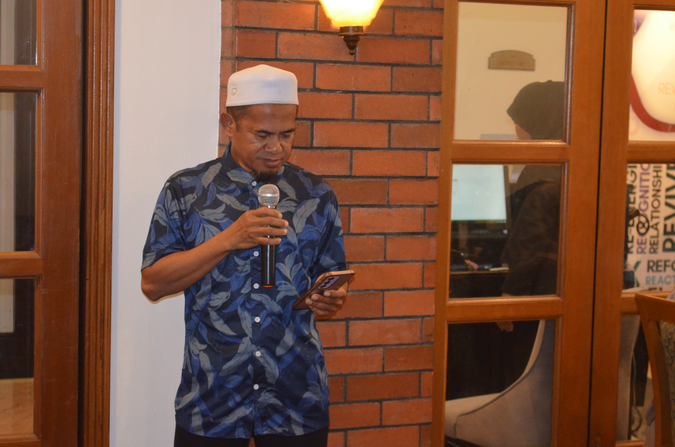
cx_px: 338
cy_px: 224
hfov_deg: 24.7
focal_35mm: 82
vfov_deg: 16.5
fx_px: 1544
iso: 3200
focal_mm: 55
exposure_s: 1/60
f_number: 5.6
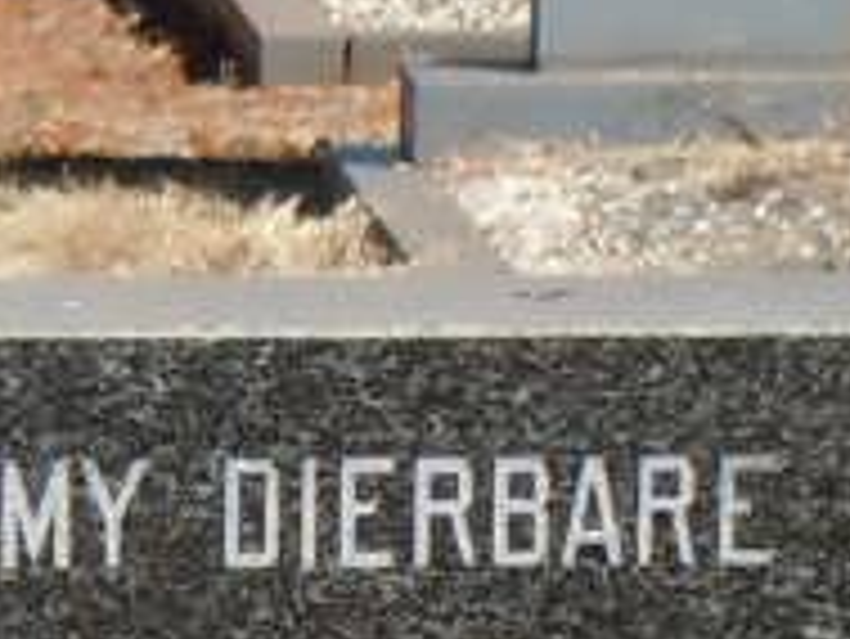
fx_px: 13858
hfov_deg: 3.5
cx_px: -585
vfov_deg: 2.6
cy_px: 1966
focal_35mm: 564
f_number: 8.8
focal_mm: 16
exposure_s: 1/320
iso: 200
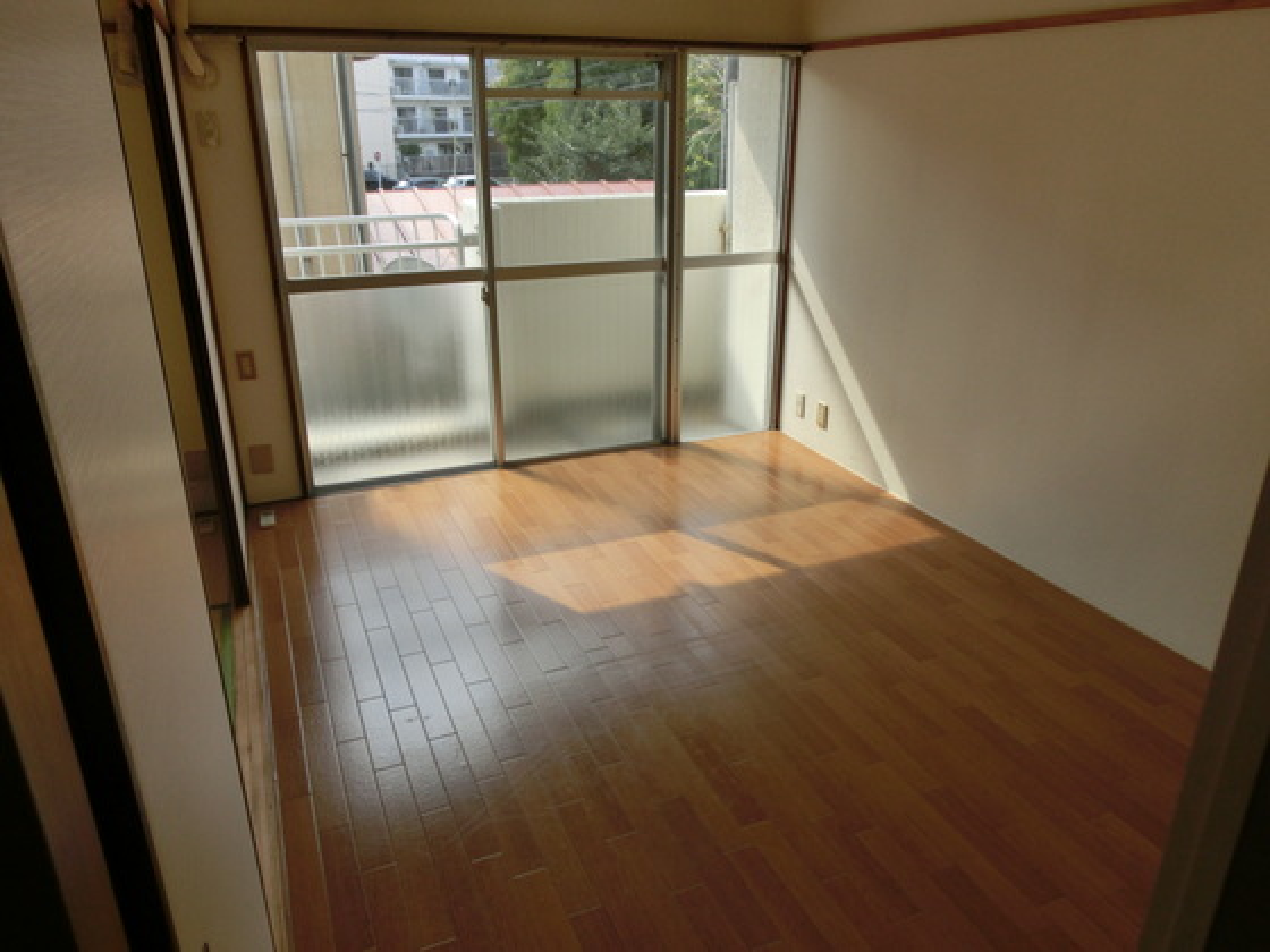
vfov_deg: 54.9
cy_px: 476
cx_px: 635
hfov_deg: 69.4
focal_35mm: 25
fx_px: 917
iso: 80
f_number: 3.3
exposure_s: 1/320
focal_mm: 4.4
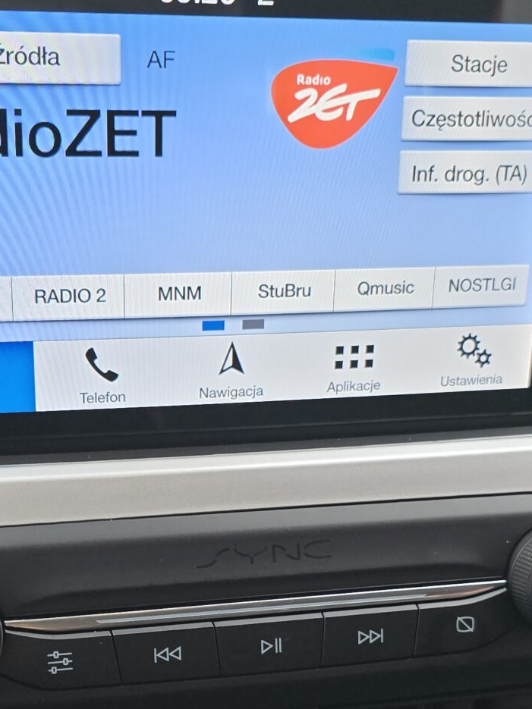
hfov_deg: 23.2
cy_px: 604
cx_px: 203
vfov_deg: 29.7
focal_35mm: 63
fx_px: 1291
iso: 50
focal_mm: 6.3
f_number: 1.7
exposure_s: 1/180
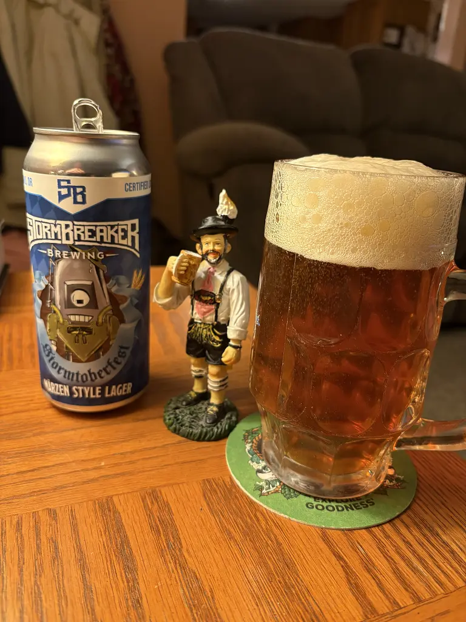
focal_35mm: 26
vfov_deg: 67.3
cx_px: 233
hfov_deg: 53.1
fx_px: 467
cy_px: 311
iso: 250
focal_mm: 5.96
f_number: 1.6
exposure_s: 1/60
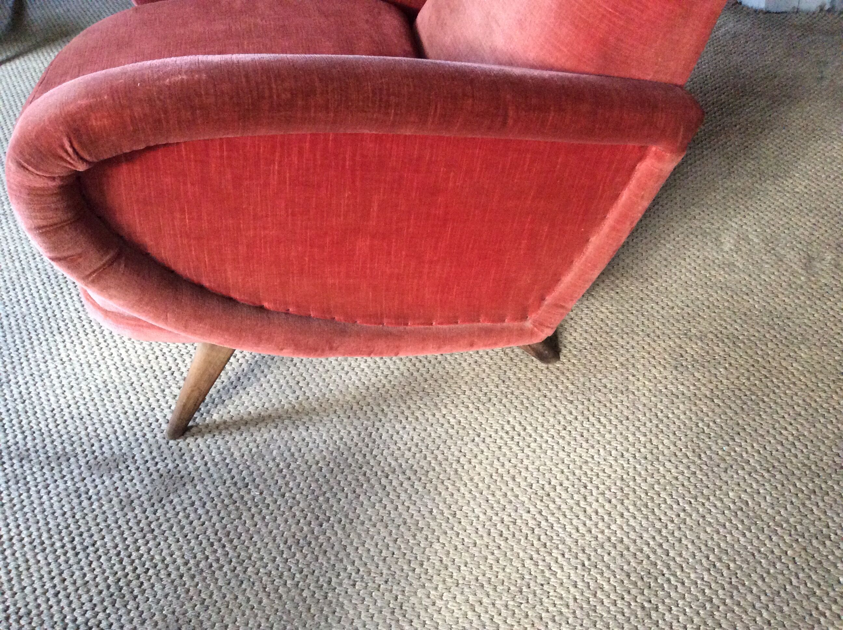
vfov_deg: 44.1
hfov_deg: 56.9
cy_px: 315
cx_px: 422
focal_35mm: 32
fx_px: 778
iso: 320
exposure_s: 1/25
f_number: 2.4
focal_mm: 3.3
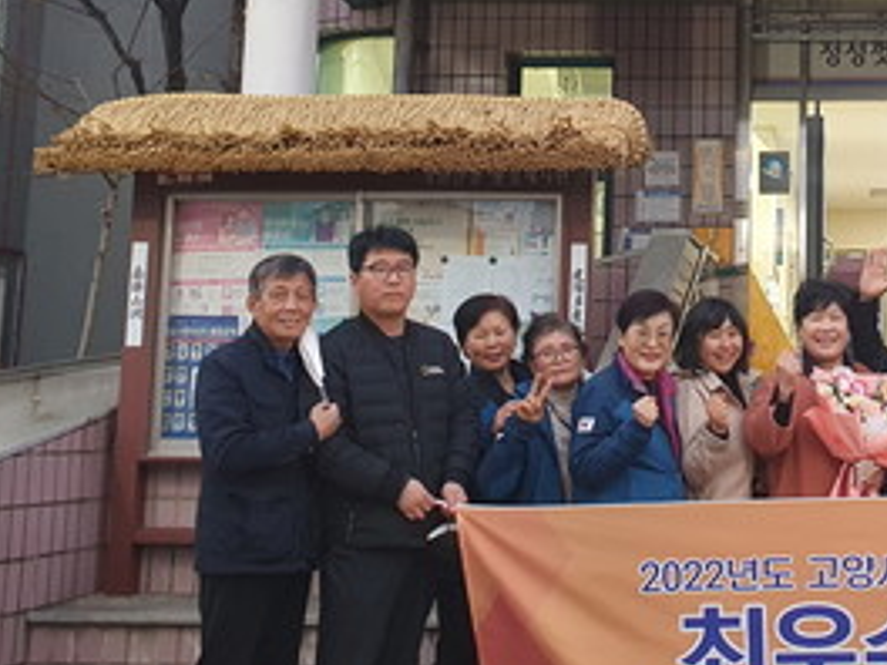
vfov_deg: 24.7
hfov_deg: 31.3
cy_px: 232
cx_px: 779
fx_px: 1512
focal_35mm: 59
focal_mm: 4.32
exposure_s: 1/40
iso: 400
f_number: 2.4
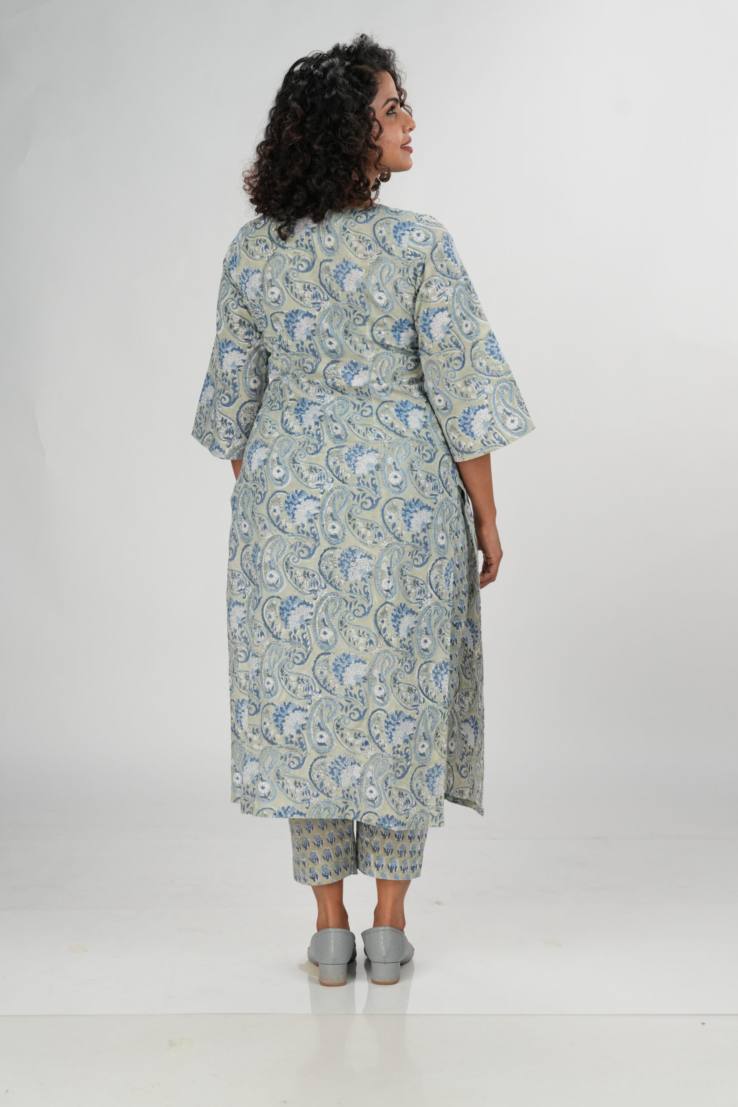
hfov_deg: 20.0
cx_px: 372
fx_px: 2091
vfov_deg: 29.7
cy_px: 546
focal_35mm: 68
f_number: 5.6
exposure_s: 1/250
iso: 1600
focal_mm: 67
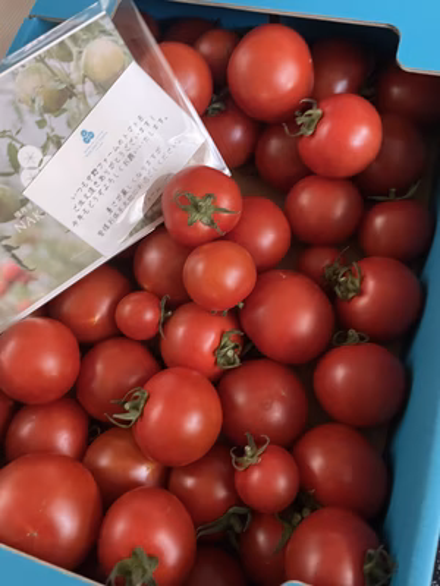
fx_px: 441
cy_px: 293
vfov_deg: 67.3
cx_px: 220
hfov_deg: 53.1
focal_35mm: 26
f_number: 1.6
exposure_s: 1/30
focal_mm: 4.2
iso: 640
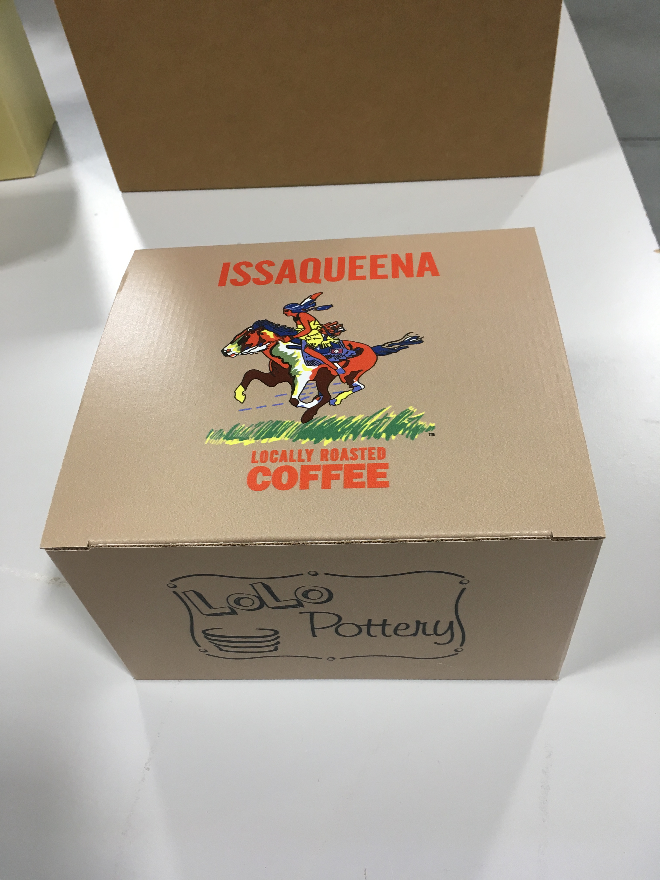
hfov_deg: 48.2
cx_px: 330
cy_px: 440
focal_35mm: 29
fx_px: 737
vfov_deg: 61.7
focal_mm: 4.15
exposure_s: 1/30
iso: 64
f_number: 2.2
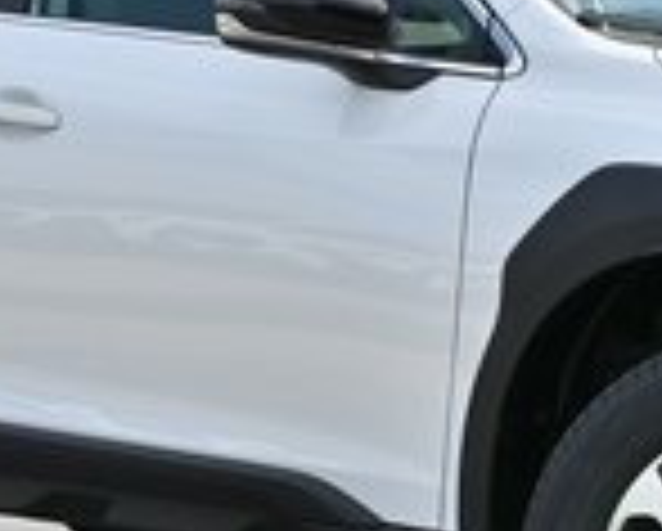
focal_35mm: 202
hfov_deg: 9.5
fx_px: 3964
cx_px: 518
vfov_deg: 7.6
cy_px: 61
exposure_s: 1/1250
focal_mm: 33
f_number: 5
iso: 250
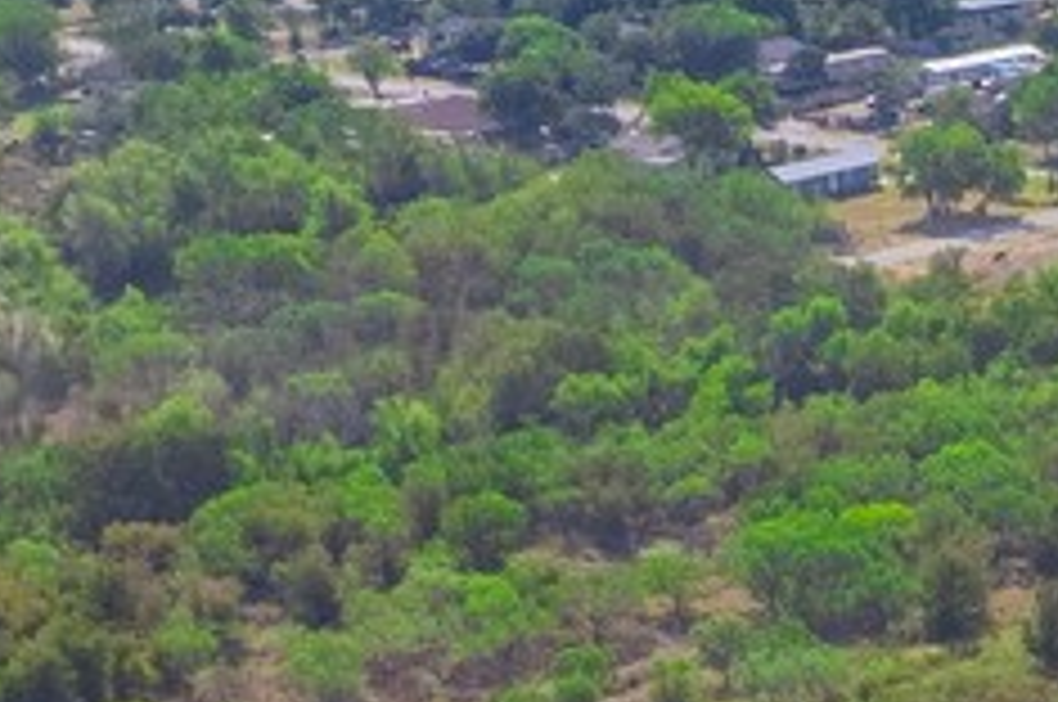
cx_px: 1992
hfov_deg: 12.2
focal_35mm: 152
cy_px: 1364
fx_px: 4461
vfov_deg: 8.6
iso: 200
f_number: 2.8
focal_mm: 8.38
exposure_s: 1/3200
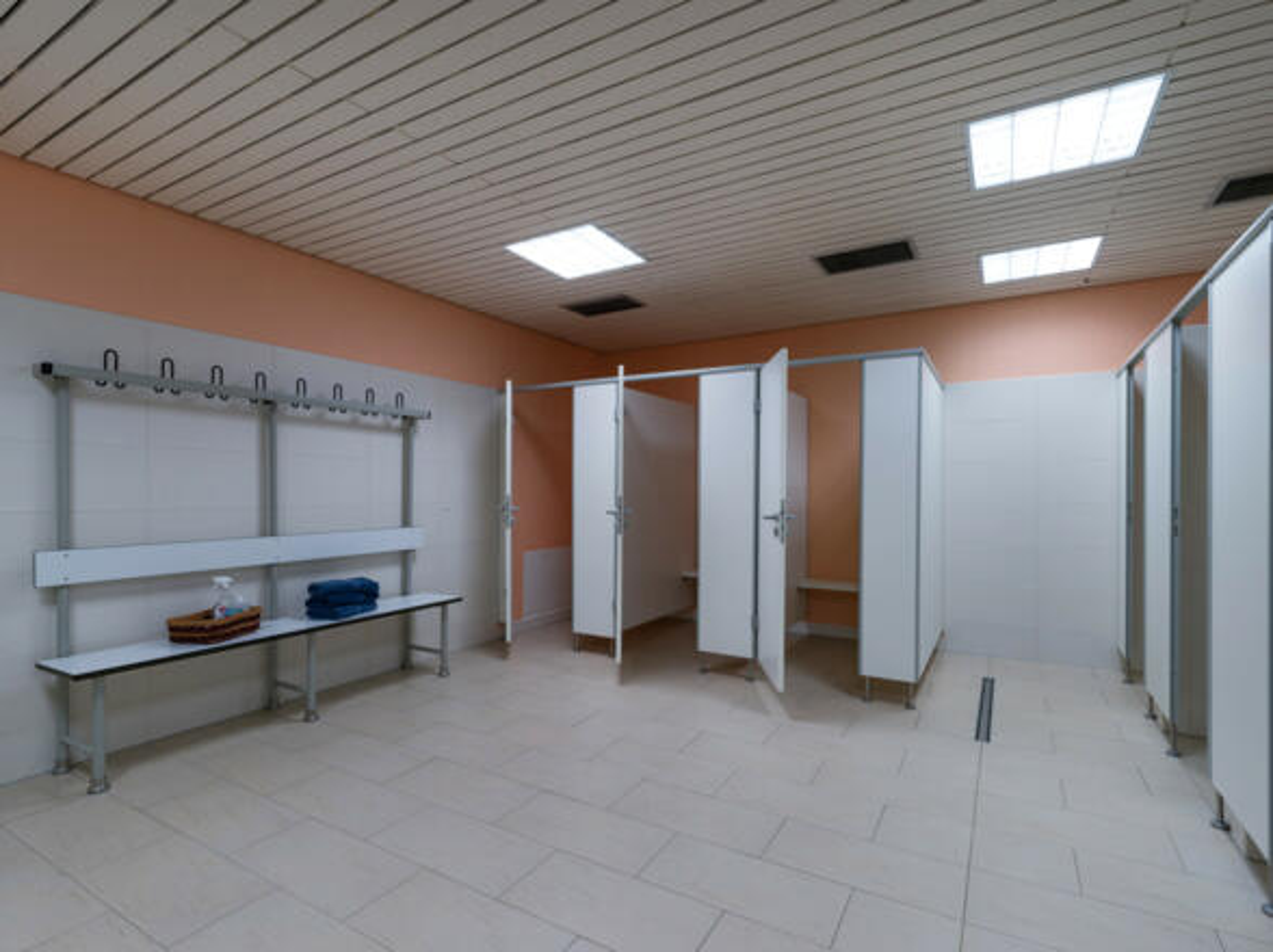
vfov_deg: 78.0
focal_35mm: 16
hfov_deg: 94.5
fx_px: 588
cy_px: 476
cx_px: 636
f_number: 8
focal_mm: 21
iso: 400
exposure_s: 1/20
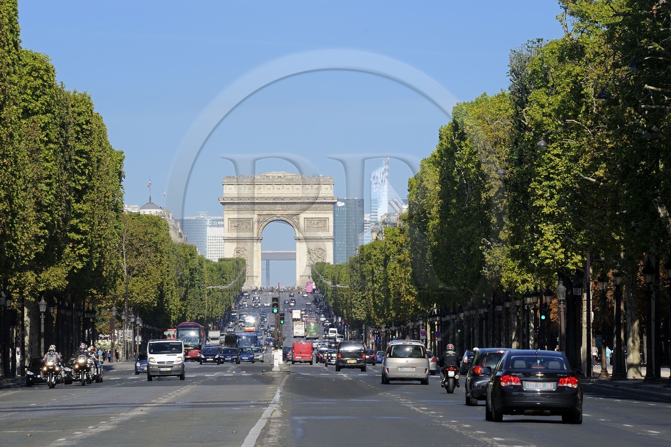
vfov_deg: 6.9
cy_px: 224
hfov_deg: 10.3
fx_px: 3727
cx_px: 336
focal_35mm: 200
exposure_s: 1/250
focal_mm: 200
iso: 200
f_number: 11
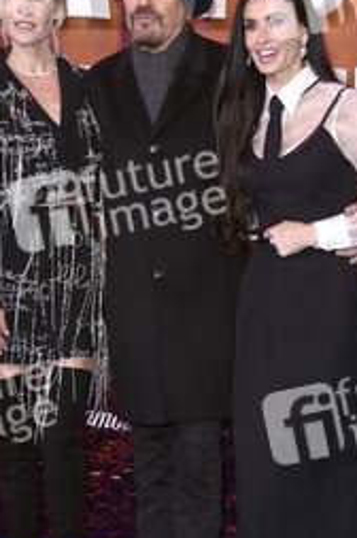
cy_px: 308
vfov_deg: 18.0
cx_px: 178
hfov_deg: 12.0
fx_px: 1700
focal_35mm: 114
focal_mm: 72
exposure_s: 1/200
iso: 400
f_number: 5.6
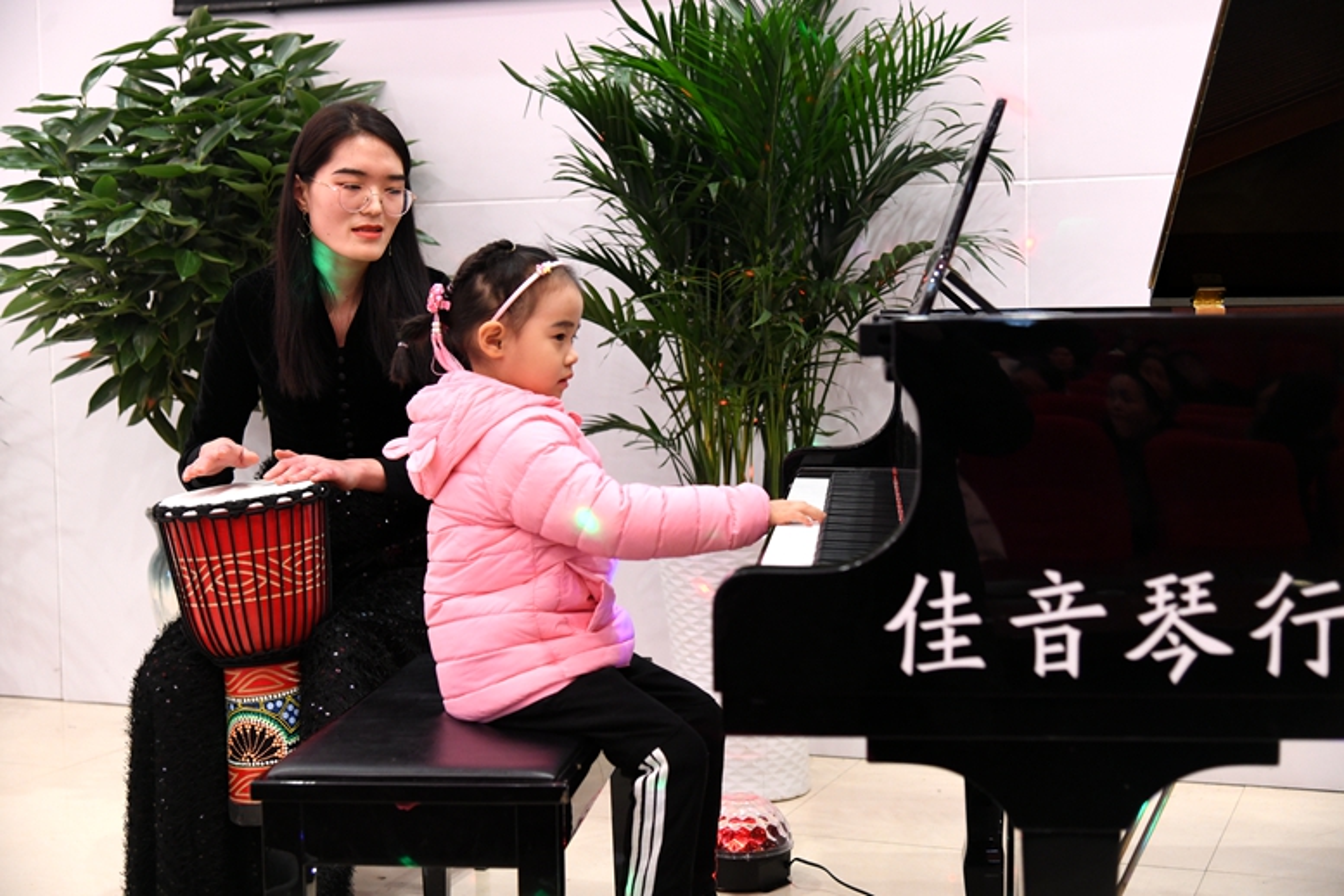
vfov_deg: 27.0
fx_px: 1867
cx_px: 672
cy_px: 448
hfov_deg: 39.6
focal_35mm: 50
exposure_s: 1/50
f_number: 4
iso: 2200
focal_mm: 50
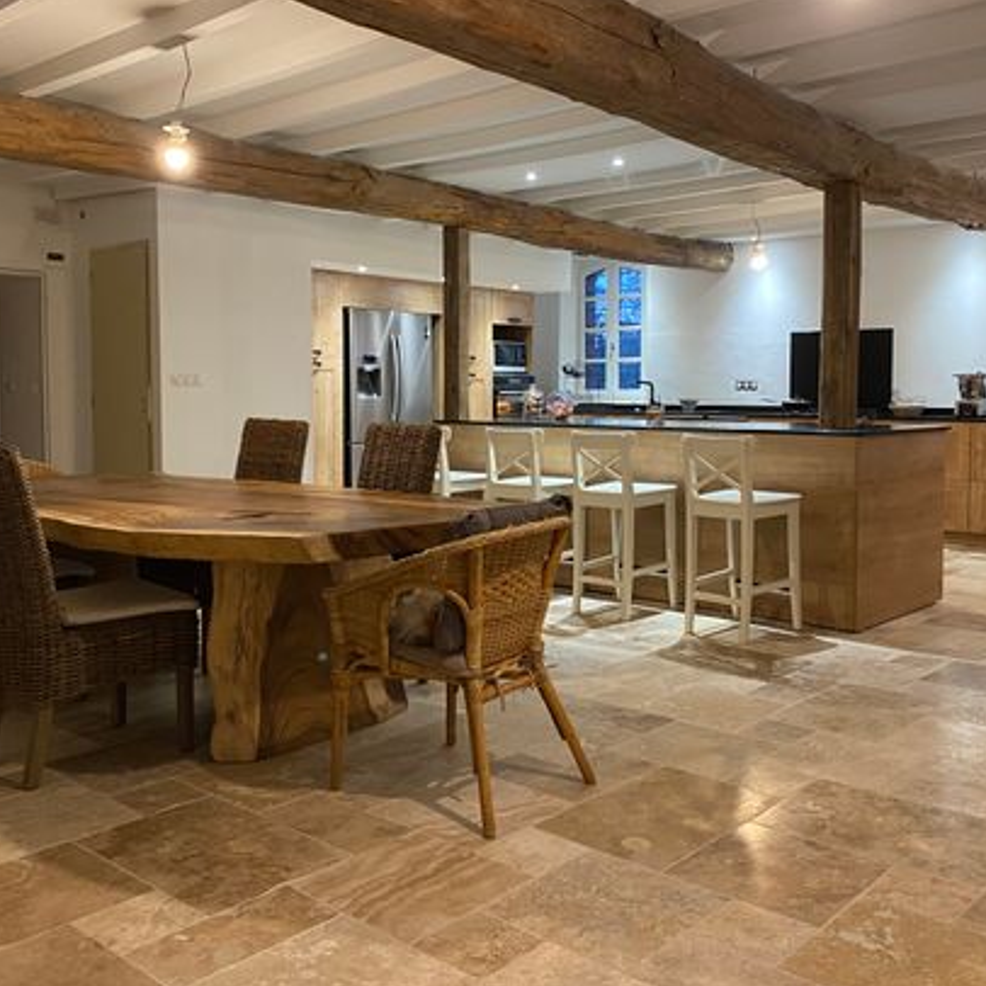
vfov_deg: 48.4
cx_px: 534
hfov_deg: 48.4
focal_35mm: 34
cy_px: 454
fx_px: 1096
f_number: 1.8
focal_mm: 4.25
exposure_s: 1/50
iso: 320
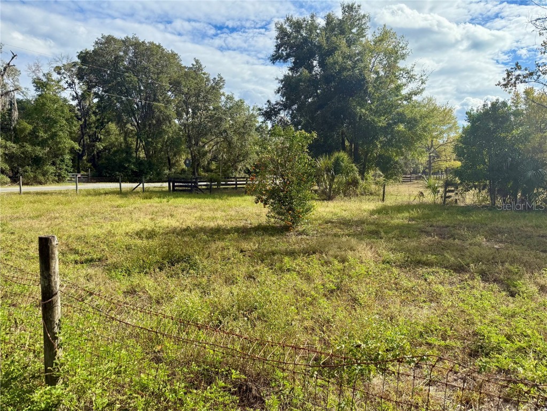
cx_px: 274
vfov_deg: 56.8
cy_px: 206
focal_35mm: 24
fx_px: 379
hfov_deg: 71.6
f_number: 1.78
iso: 100
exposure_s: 1/4167
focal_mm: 6.76
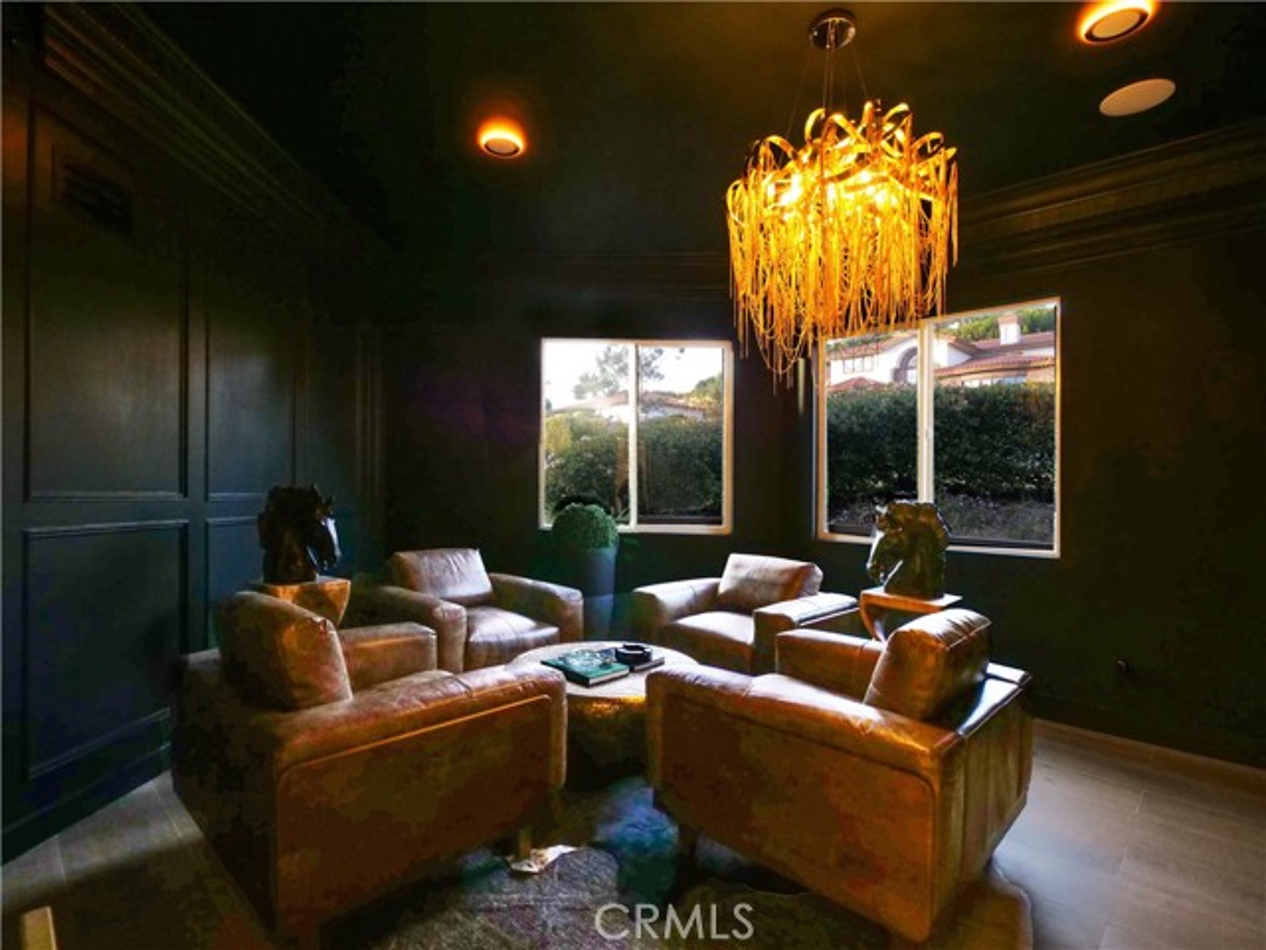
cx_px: 633
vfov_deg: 78.1
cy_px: 475
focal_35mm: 16
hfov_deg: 94.5
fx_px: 585
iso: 1250
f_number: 5.6
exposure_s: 1/30
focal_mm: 8
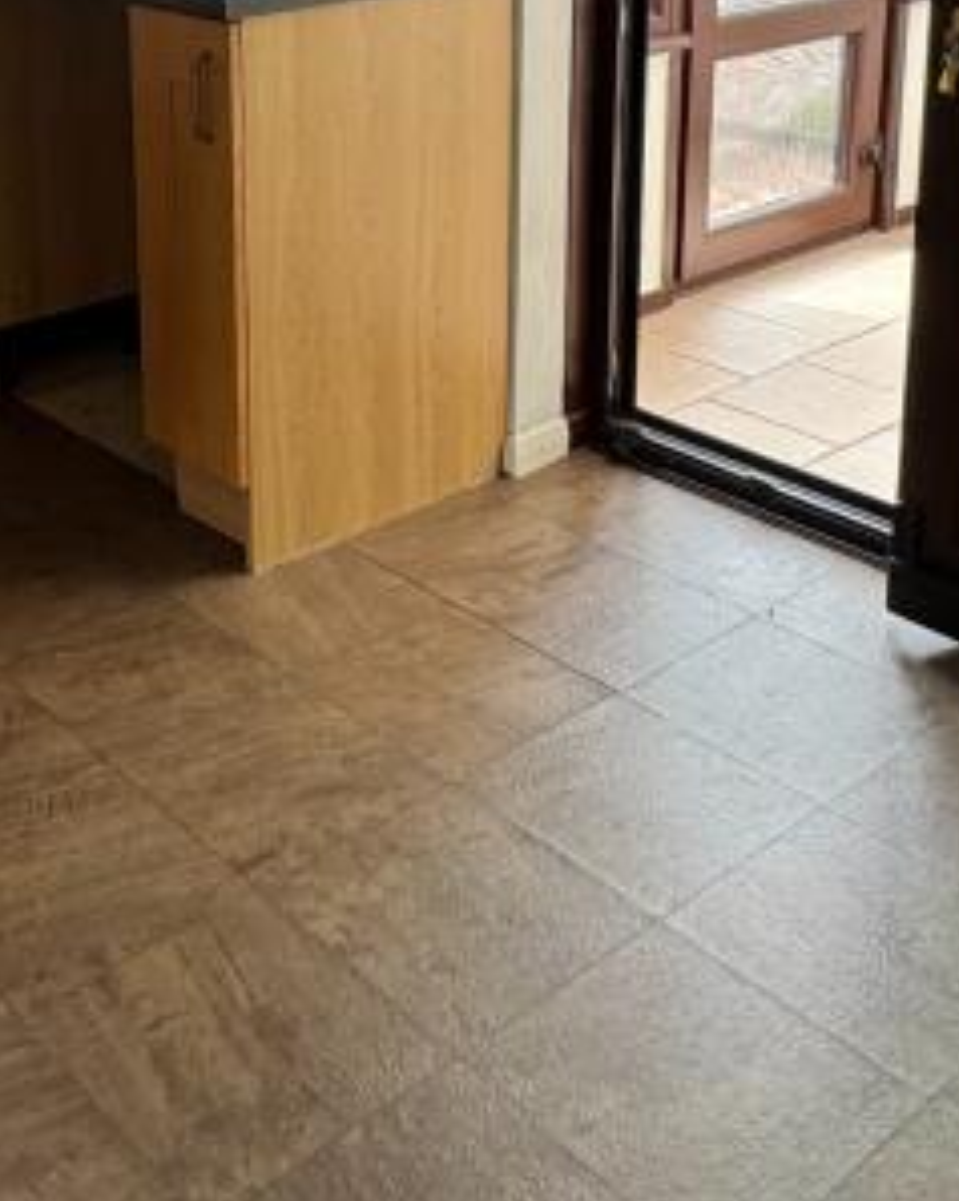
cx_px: 185
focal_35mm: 47
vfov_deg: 37.0
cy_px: 113
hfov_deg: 31.2
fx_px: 1669
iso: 80
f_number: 2.2
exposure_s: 1/99
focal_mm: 2.22
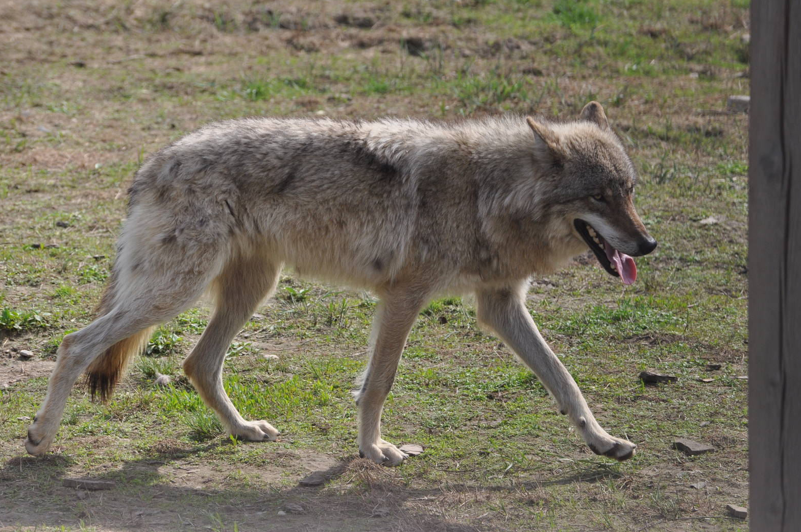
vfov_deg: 4.5
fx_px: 6800
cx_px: 406
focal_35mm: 306
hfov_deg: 6.7
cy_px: 264
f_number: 5.3
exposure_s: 1/1250
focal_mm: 200
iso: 400
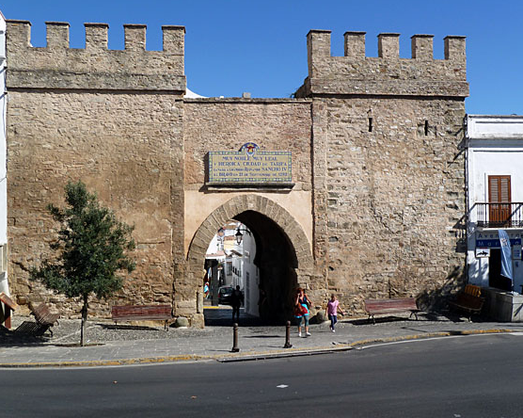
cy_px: 208
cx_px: 258
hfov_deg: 46.9
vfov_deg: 38.2
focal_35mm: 39
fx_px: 603
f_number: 5
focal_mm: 6.1
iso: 80
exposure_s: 1/500
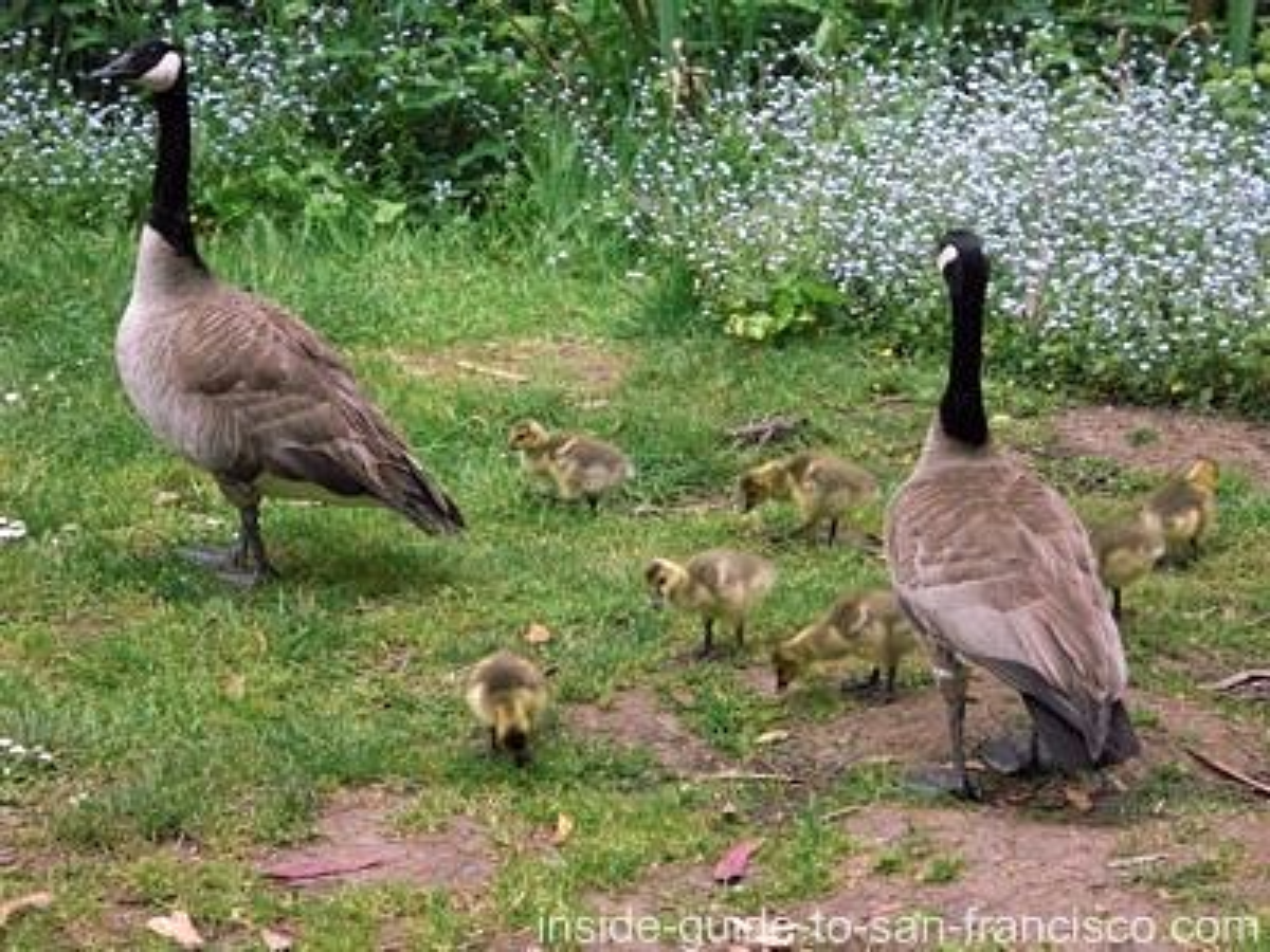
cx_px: 635
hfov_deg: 18.2
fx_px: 3962
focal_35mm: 108
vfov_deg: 13.7
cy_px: 476
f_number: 5.3
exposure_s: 1/200
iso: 400
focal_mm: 18.9
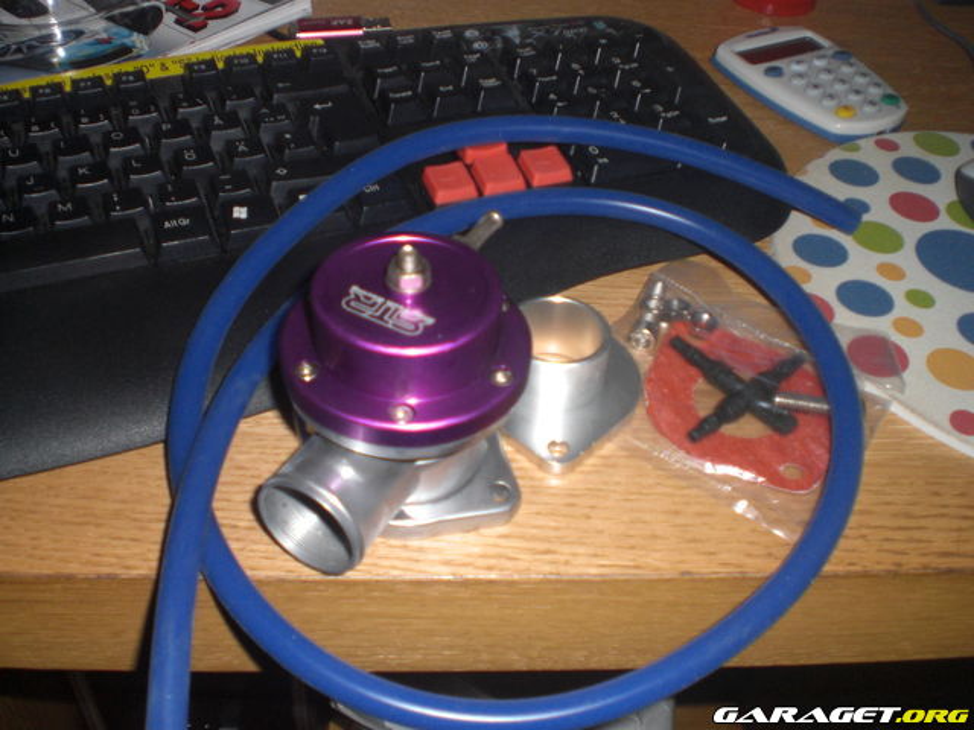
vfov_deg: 37.7
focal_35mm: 38
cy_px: 365
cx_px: 487
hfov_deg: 49.0
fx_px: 1069
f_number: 3.1
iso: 200
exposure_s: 1/60
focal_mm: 6.3
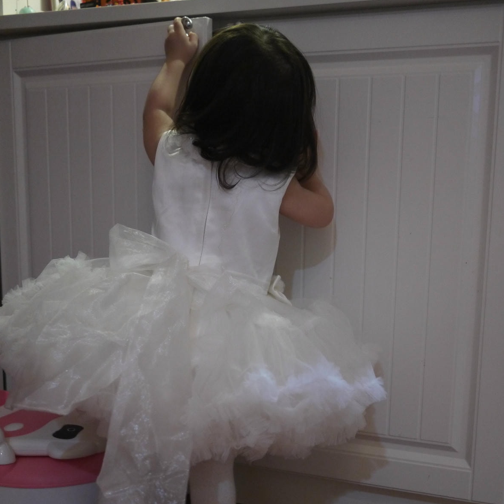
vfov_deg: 35.0
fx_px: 791
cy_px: 334
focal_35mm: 48
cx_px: 255
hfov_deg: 35.4
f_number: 1.7
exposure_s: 1/125
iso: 800
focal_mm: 20
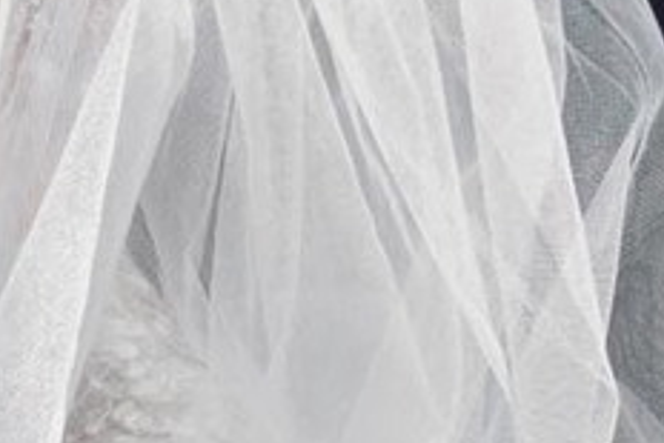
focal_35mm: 248
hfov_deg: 8.2
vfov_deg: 5.5
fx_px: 4577
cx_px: -212
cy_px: 279
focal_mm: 48
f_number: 5.6
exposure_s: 1/125
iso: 3200
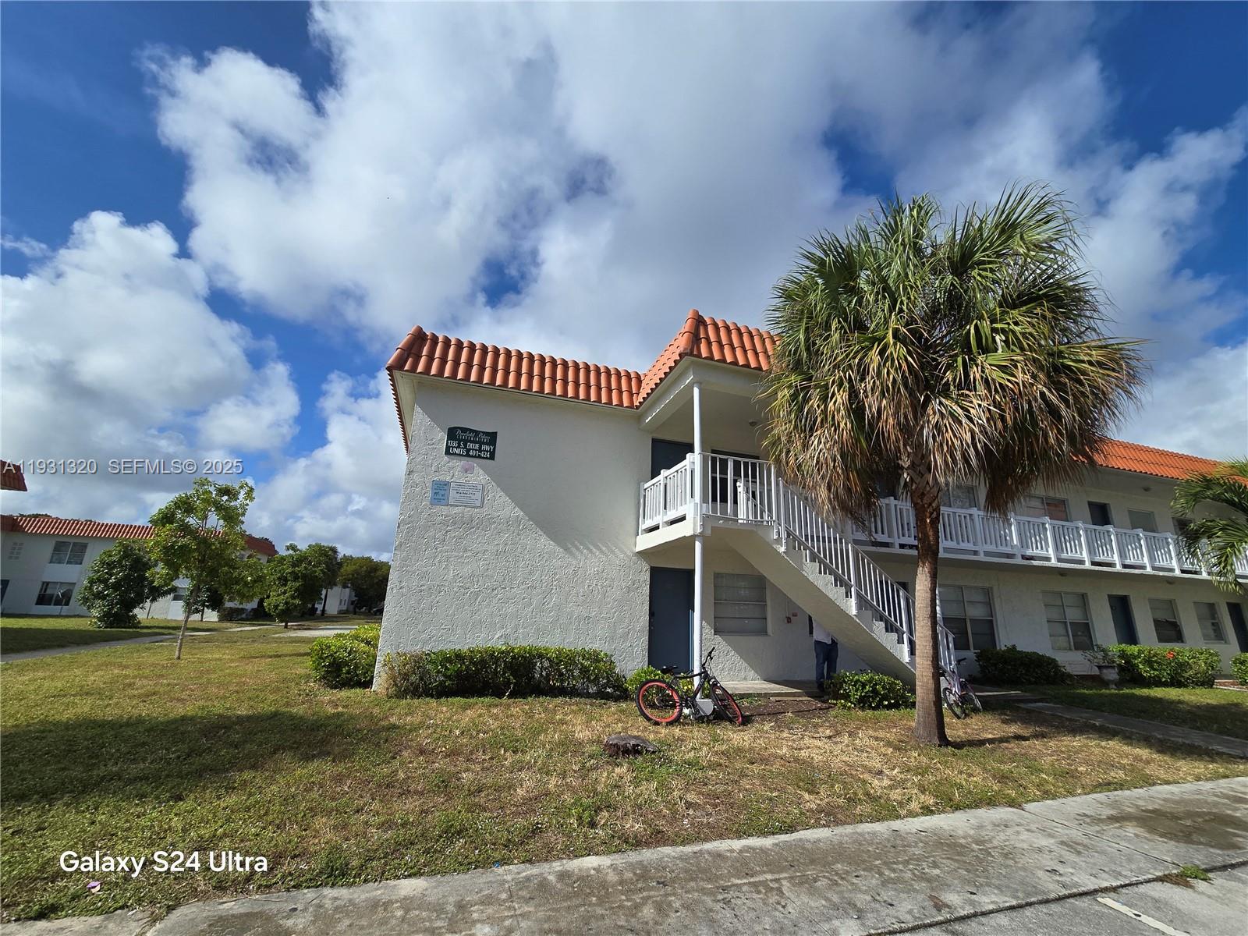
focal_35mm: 13
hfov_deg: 106.2
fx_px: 469
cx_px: 624
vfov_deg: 89.9
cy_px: 468
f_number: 2.2
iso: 50
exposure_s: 1/3798
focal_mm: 2.2
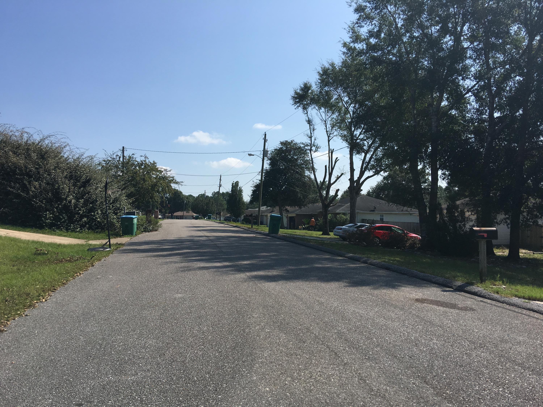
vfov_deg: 48.2
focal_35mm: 29
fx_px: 455
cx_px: 272
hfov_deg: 61.7
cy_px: 204
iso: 25
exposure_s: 1/2331
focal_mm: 4.15
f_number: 2.2
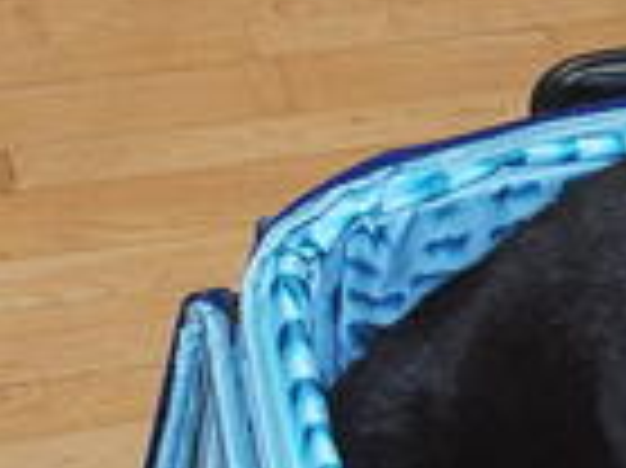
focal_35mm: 123
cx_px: 500
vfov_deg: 12.0
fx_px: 2222
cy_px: 292
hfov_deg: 15.9
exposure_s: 1/40
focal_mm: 8.1
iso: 400
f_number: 2.8
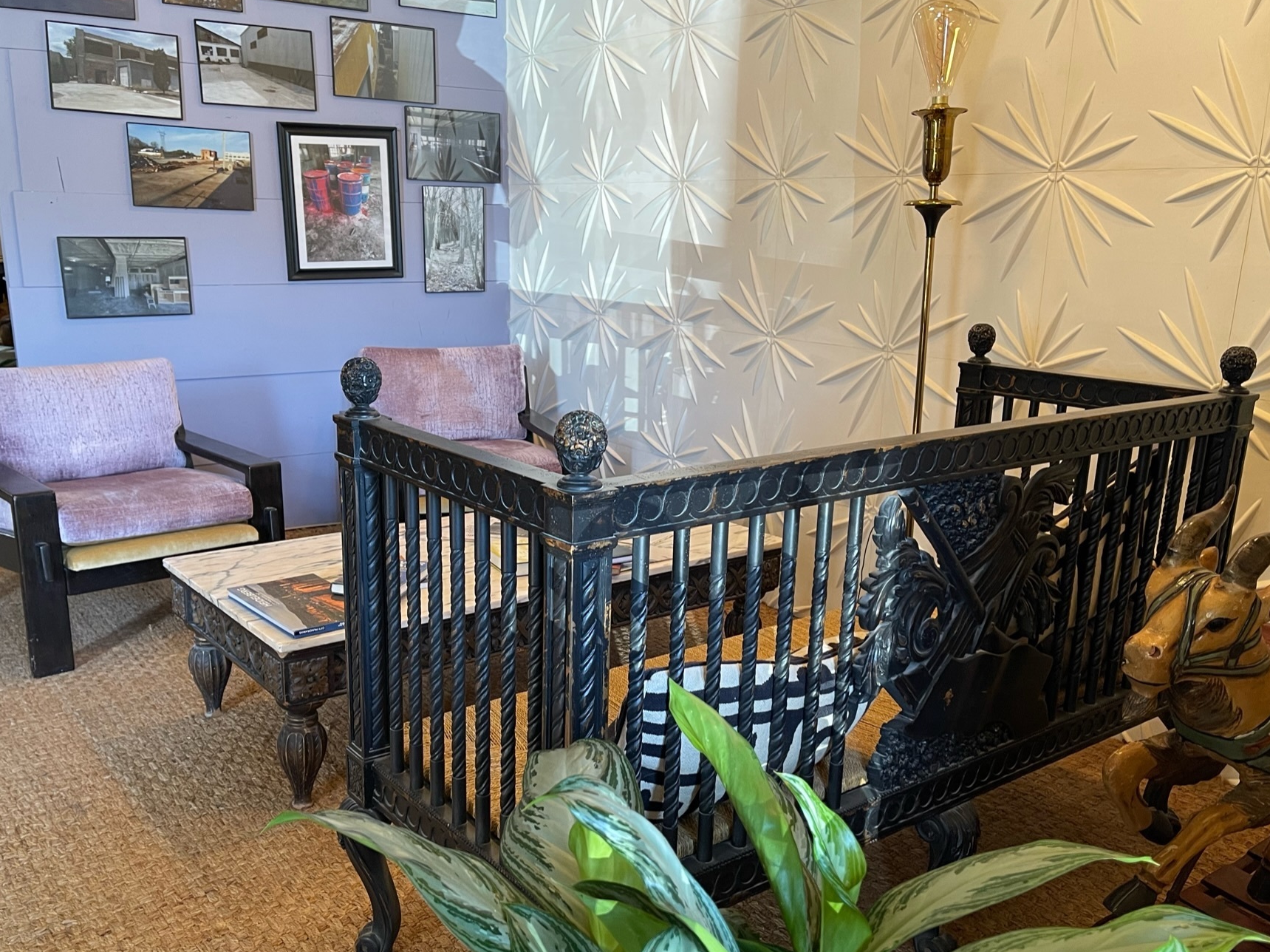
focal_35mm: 31
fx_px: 1137
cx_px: 602
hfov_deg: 58.3
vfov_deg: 45.3
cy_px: 547
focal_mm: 5.1
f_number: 1.6
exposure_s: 1/60
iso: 160
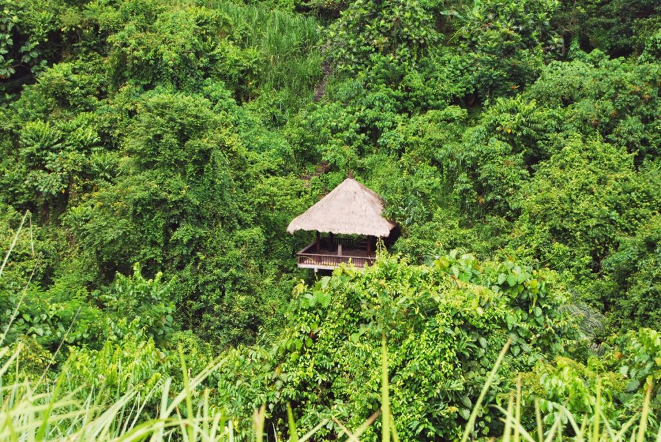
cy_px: 221
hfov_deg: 24.6
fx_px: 1516
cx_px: 330
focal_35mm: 82
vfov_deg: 16.6
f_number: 6.3
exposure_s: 1/160
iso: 100
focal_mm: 55
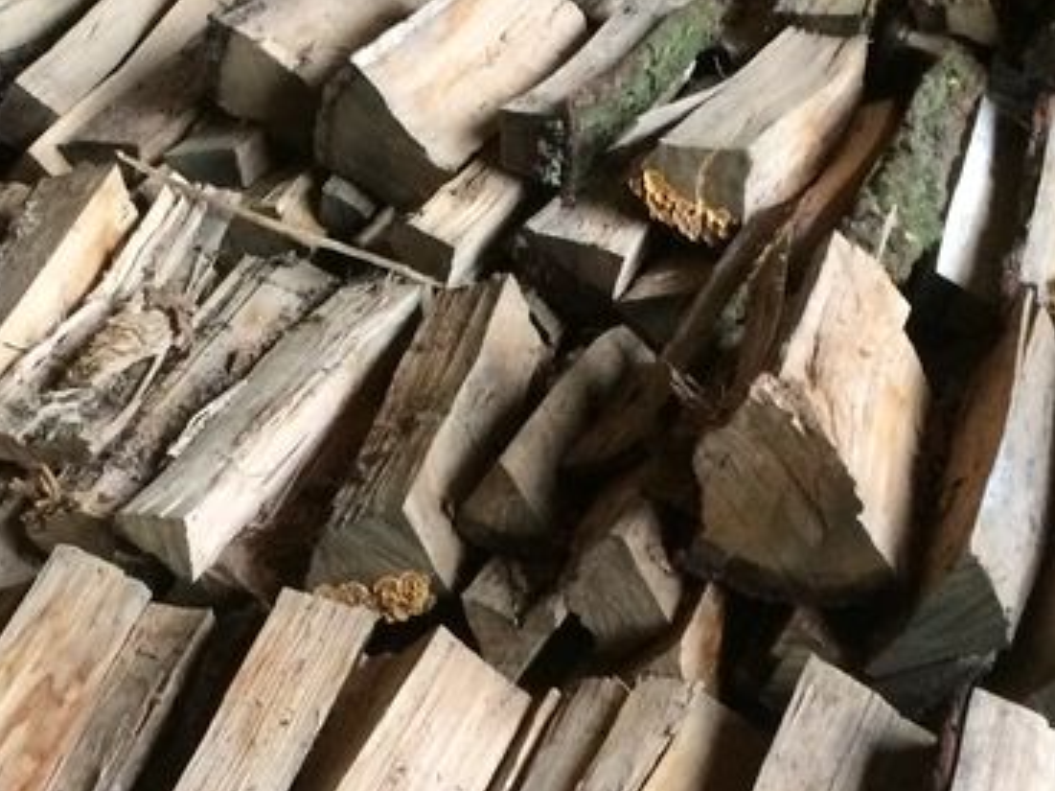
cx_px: 402
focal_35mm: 79
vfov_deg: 18.6
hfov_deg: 24.7
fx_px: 2407
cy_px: 498
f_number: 2.2
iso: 320
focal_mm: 4.15
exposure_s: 1/25
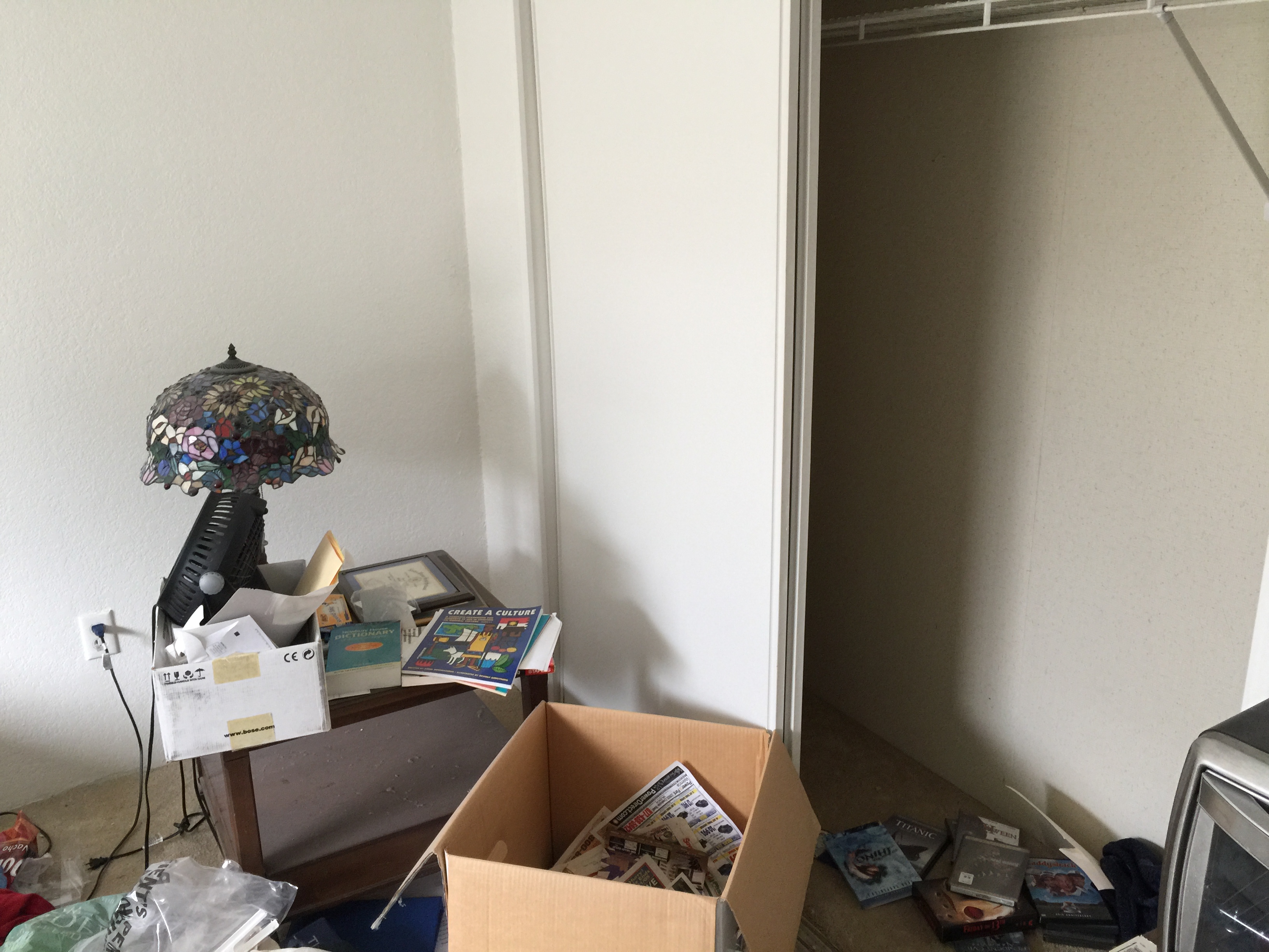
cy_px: 476
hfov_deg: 61.7
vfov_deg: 48.2
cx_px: 634
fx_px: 1063
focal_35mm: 29
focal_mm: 4.15
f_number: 2.2
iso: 50
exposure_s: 1/30
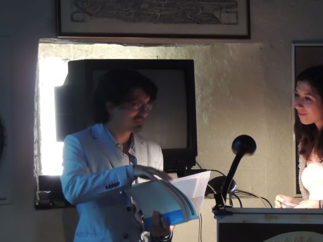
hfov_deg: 11.9
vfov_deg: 9.0
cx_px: 248
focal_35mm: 165
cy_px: 156
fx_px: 1540
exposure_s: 1/15
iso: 900
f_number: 4.2
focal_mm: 18.7
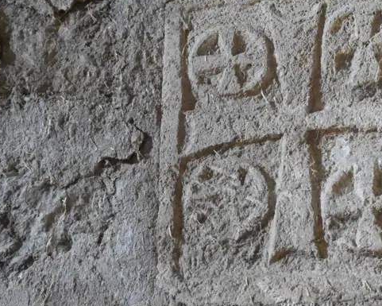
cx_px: 312
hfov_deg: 8.1
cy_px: 135
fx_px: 2680
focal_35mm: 237
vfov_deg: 6.5
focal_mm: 92
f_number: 5.6
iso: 10000
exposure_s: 1/125
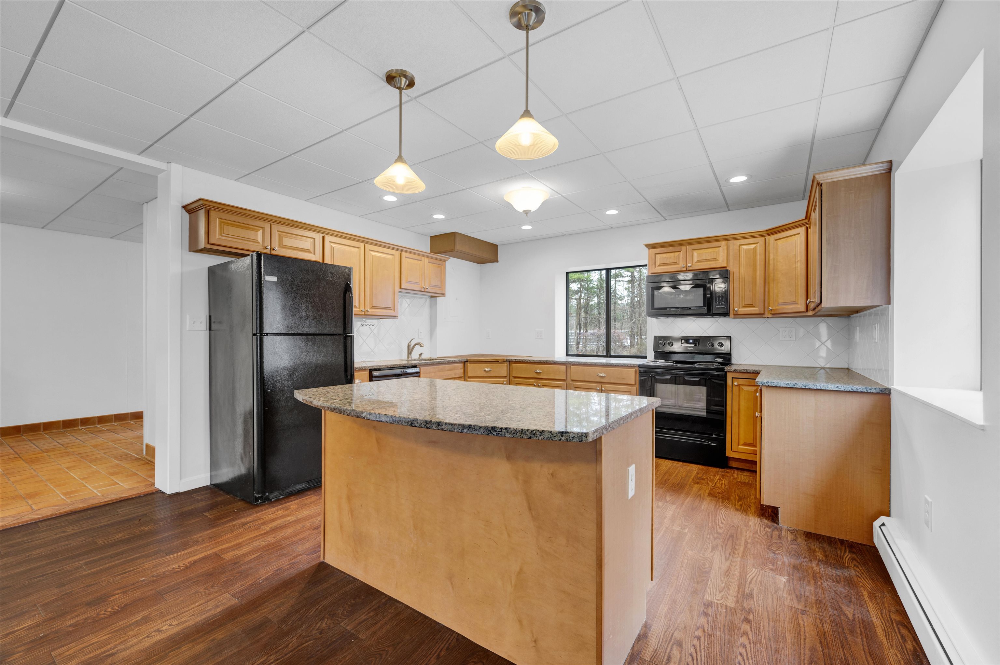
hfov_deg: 100.4
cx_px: 500
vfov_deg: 77.2
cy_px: 332
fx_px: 416
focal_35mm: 15
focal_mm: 15
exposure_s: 1/1.67
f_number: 7.1
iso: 250
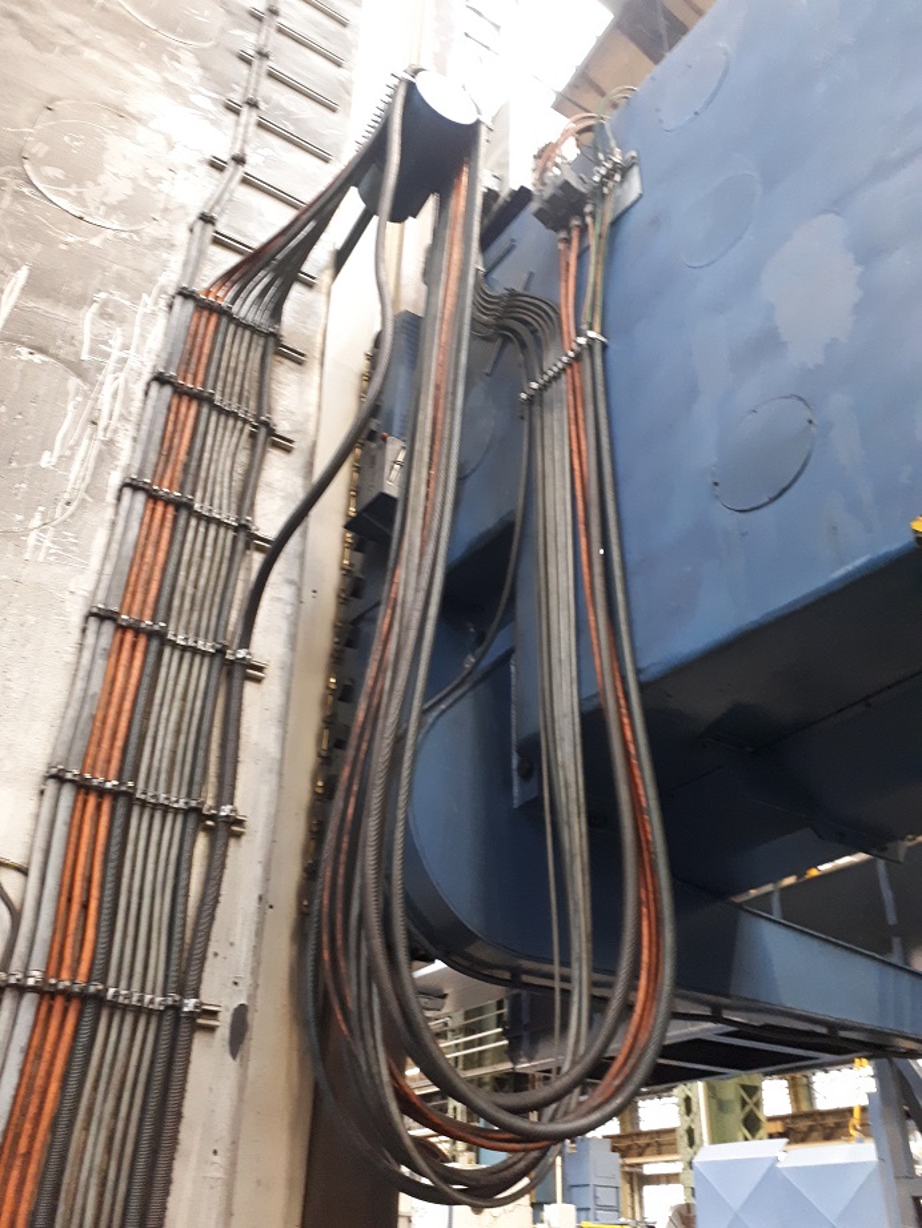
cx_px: 461
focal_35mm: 27
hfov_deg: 51.4
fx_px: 958
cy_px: 614
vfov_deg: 65.3
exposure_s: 1/17
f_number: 1.9
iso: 400
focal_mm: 3.6
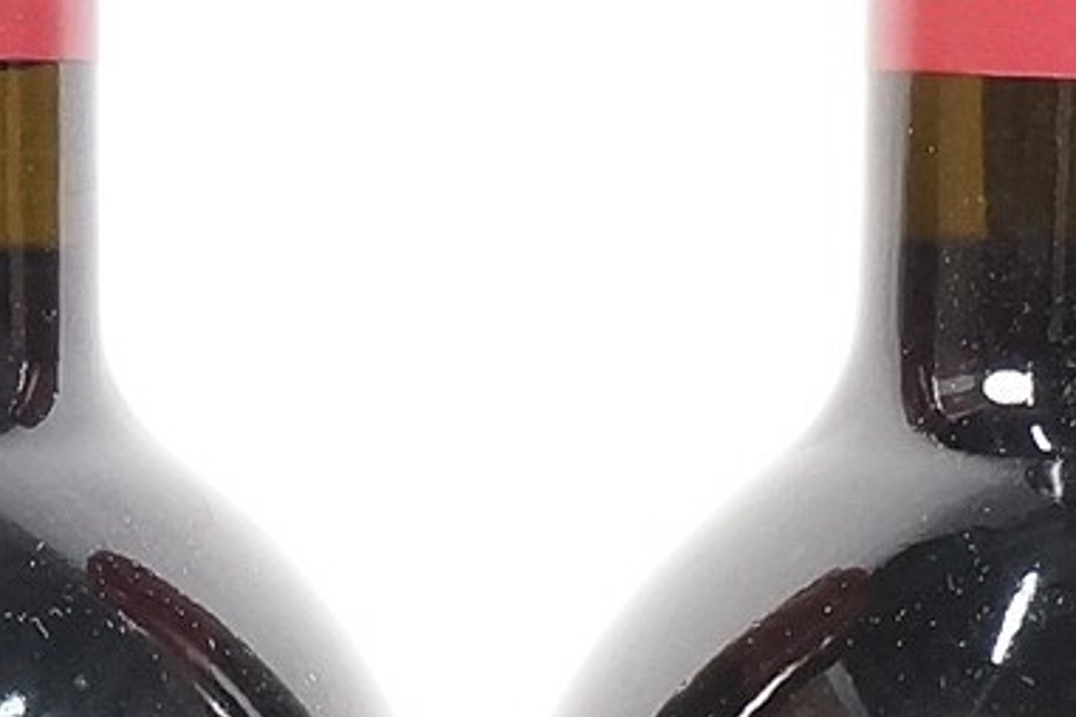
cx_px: 511
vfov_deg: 6.3
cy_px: 1310
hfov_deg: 9.7
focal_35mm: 213
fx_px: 6366
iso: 800
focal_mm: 18
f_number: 5
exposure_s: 1/100
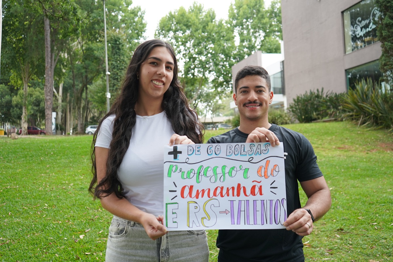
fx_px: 371
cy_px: 131
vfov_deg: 38.9
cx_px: 196
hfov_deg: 55.8
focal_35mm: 34
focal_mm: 34
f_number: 4
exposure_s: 1/160
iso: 320
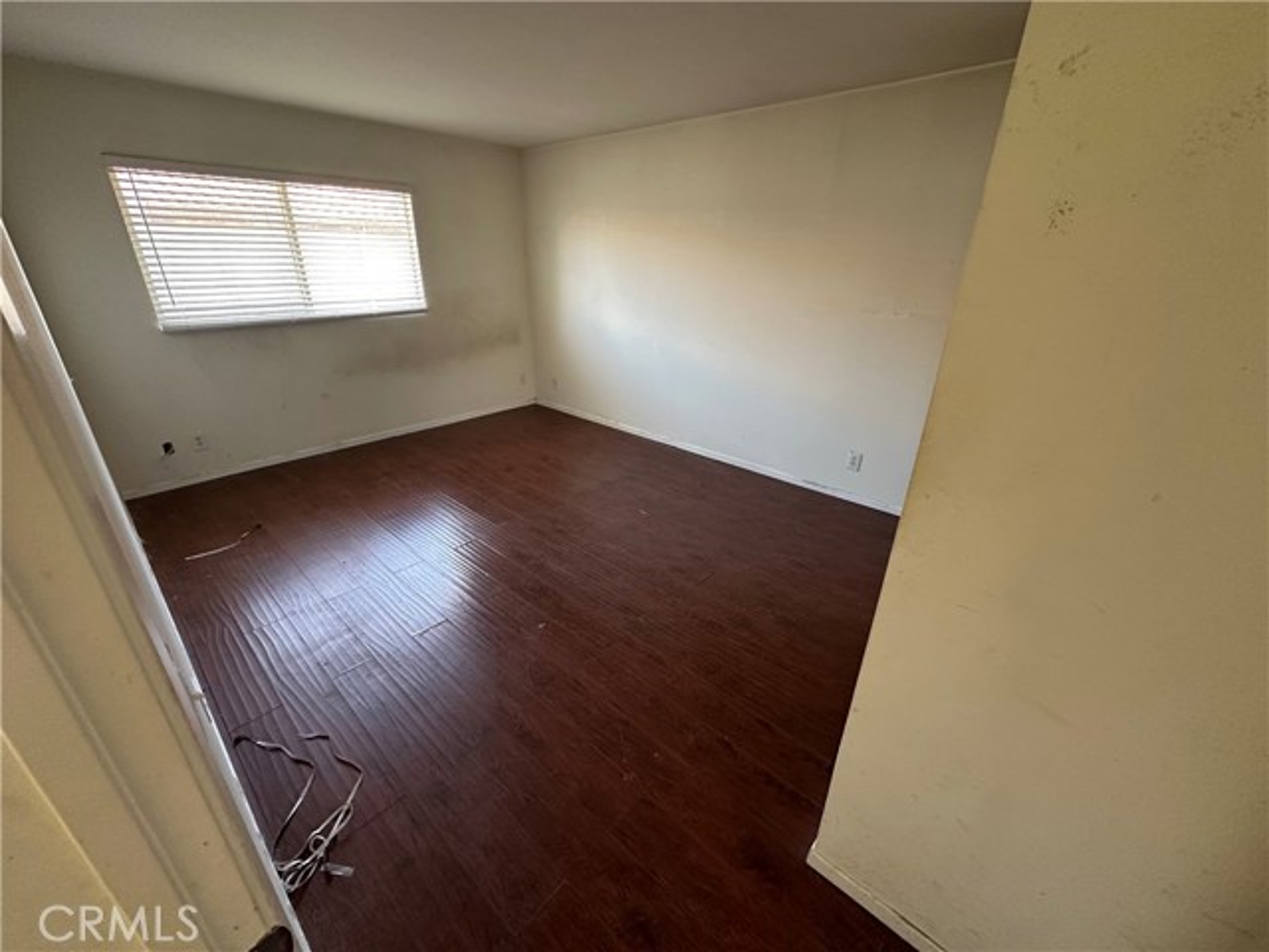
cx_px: 634
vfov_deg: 85.7
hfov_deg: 102.1
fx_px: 513
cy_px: 476
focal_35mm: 14
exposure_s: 1/99
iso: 250
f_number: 2.2
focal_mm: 2.22
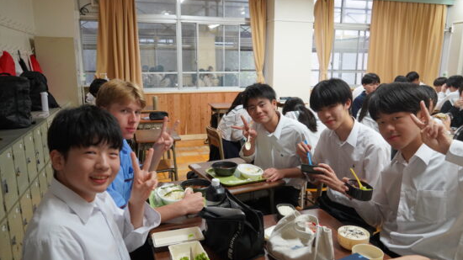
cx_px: 237
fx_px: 356
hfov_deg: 66.1
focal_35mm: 29
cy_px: 141
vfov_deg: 40.1
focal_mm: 18
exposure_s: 1/160
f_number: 4
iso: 1600
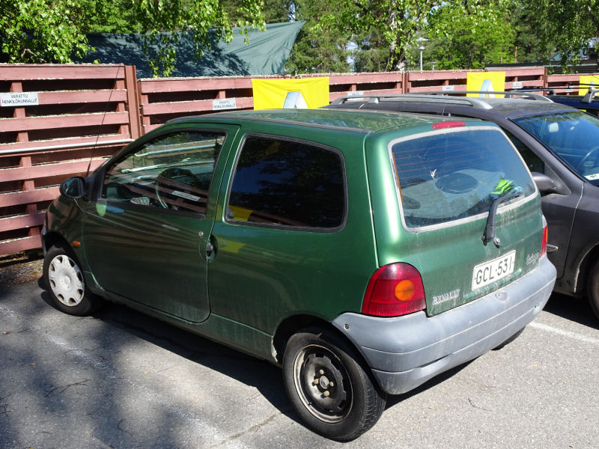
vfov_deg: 39.7
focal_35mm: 36
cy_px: 224
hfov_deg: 51.4
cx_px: 300
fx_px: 623
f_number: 4
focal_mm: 6.17
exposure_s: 1/320
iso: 80
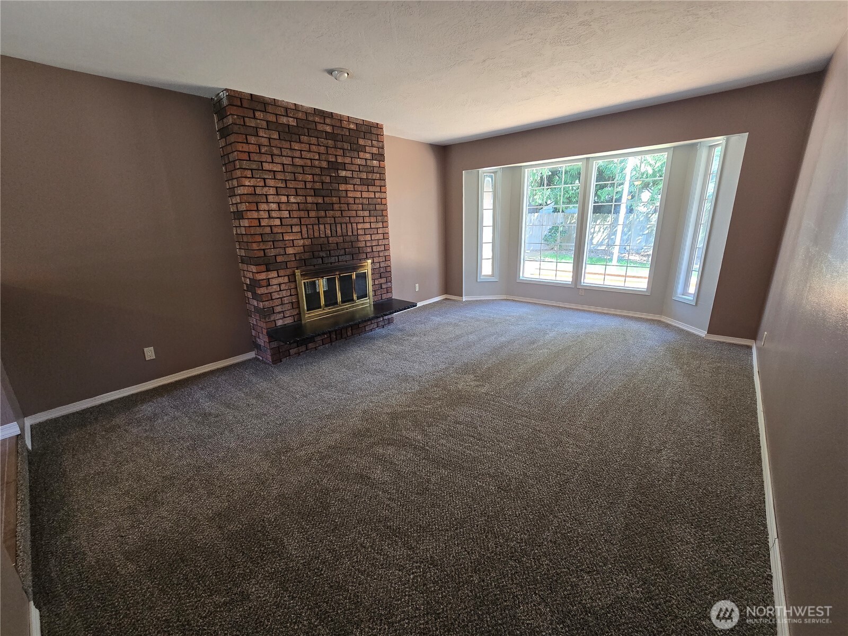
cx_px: 424
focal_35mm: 13
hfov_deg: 106.2
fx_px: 318
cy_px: 318
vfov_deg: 89.9
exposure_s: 1/60
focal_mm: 2.2
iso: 250
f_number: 2.2
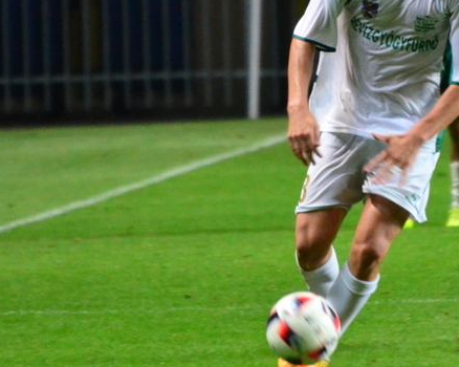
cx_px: 417
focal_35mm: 1155
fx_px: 15683
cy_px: -7
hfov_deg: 1.7
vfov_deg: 1.3
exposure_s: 1/200
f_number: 5.6
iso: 4000
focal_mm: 300
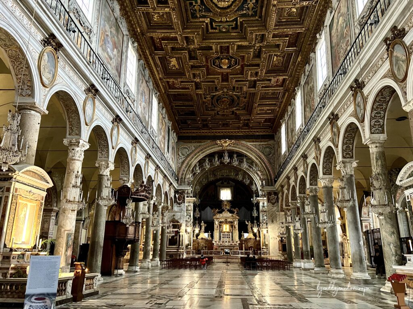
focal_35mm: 26
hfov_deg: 67.3
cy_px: 154
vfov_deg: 53.1
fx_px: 310
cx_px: 206
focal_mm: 5.7
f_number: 1.5
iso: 640
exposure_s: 1/34
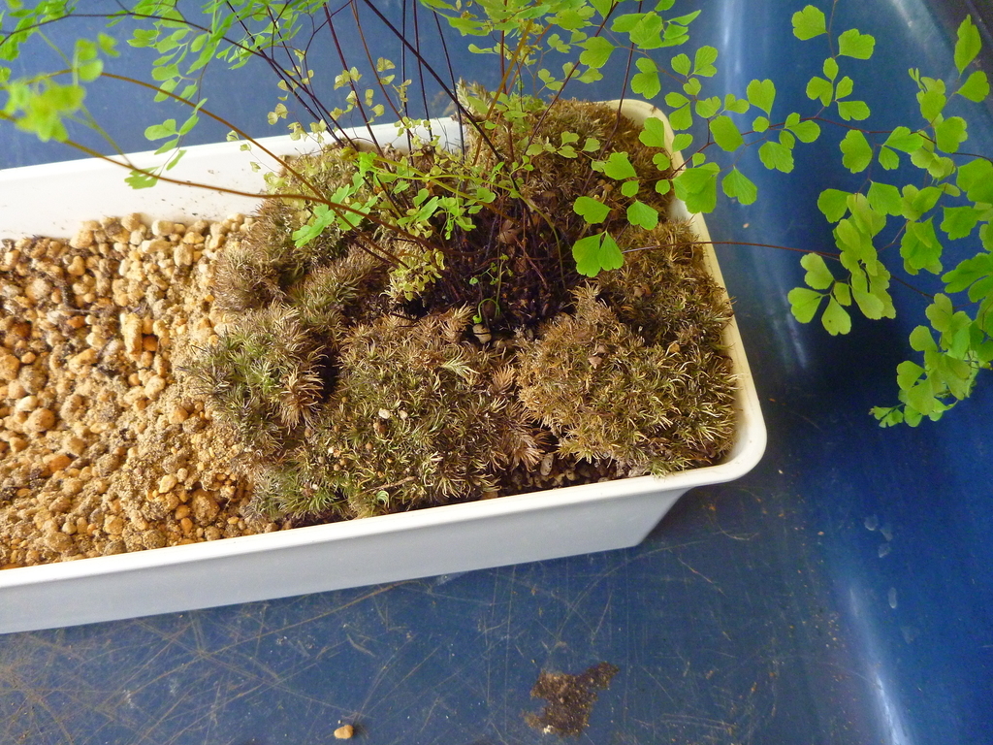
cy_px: 372
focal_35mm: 28
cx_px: 496
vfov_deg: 49.7
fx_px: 803
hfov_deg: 63.4
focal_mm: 4.9
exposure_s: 1/25
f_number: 3.3
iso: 400
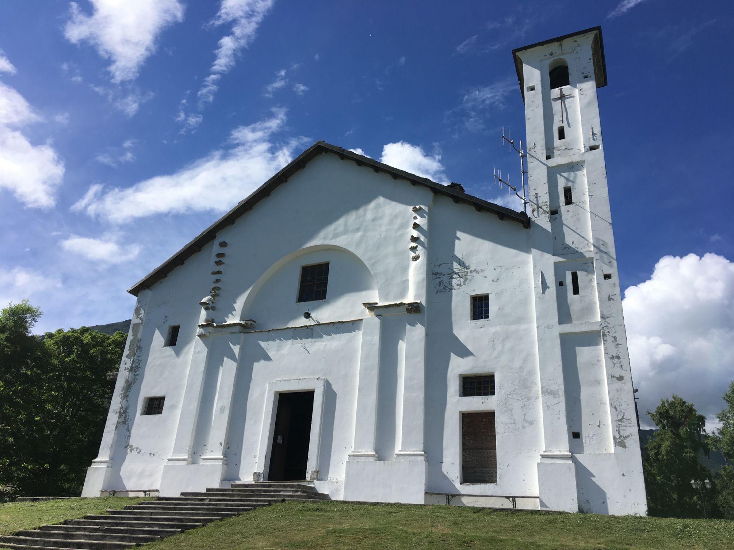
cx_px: 367
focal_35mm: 29
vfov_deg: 48.2
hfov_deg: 61.7
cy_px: 275
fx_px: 615
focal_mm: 4.15
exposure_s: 1/2331
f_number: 2.2
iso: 25
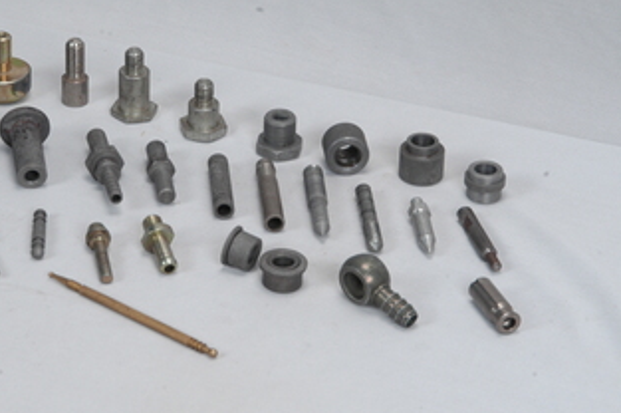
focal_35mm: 158
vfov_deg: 8.7
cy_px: 167
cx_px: 153
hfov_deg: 13.0
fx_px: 2723
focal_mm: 66
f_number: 14
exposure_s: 1/125
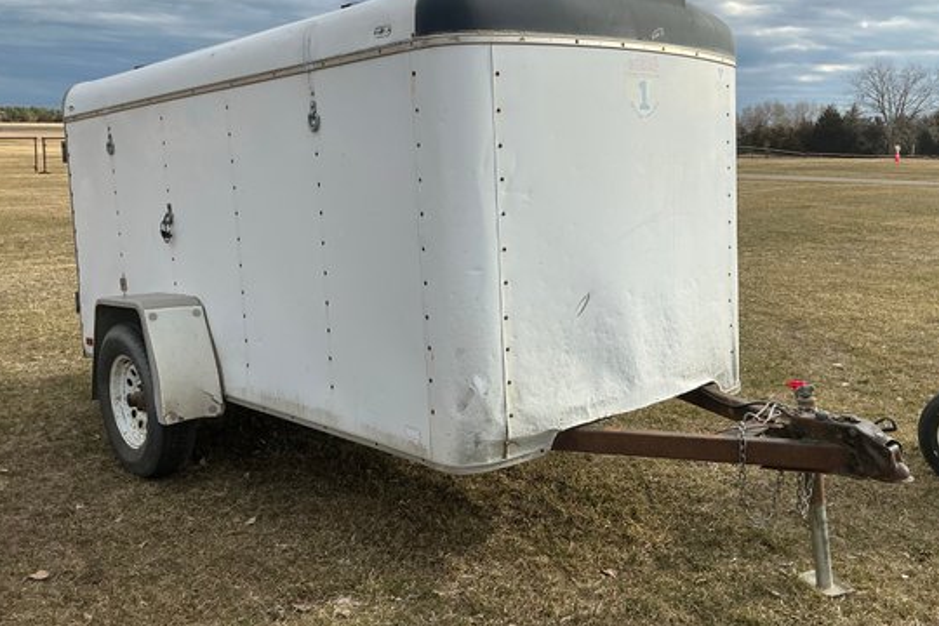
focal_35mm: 34
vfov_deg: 38.9
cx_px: 484
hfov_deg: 55.8
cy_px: 286
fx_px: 887
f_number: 1.8
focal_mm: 3
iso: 25
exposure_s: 1/1675
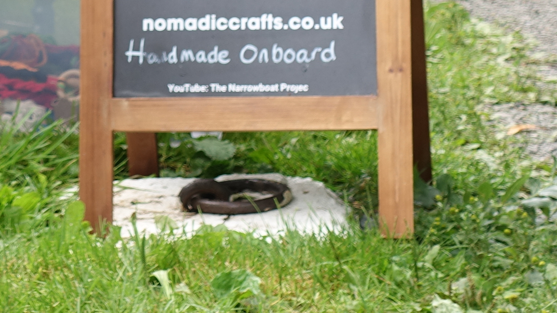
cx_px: -197
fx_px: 2644
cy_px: -132
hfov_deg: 11.7
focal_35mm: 179
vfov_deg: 6.7
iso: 125
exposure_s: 1/80
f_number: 3.5
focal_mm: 20.43
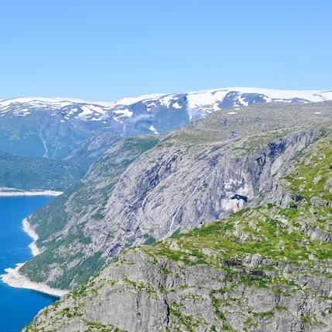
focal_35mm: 71
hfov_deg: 22.3
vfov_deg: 24.1
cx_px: -83
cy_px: 260
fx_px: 765
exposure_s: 1/400
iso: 100
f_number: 7.1
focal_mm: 21.5
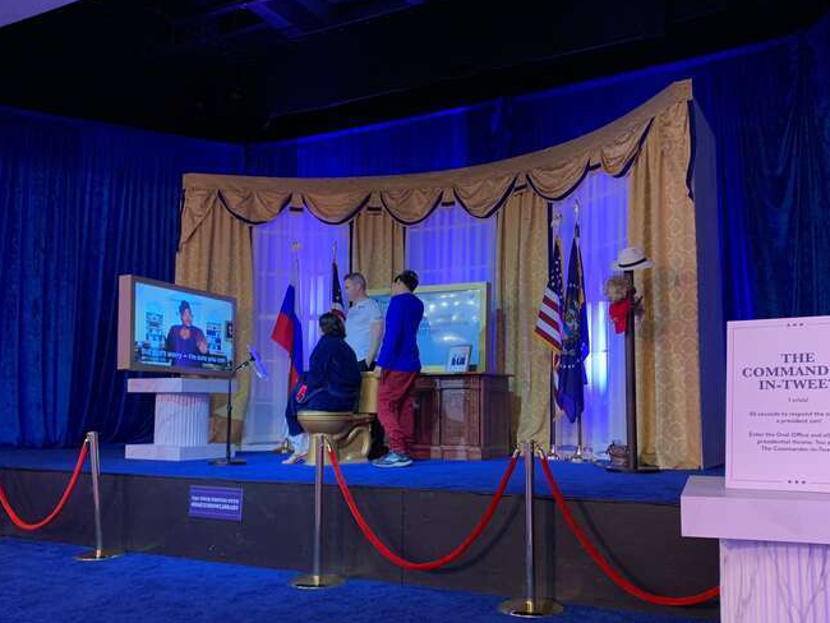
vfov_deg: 44.1
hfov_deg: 56.8
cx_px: 430
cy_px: 356
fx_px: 768
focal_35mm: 32
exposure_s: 1/41
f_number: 1.8
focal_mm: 4.25
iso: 250
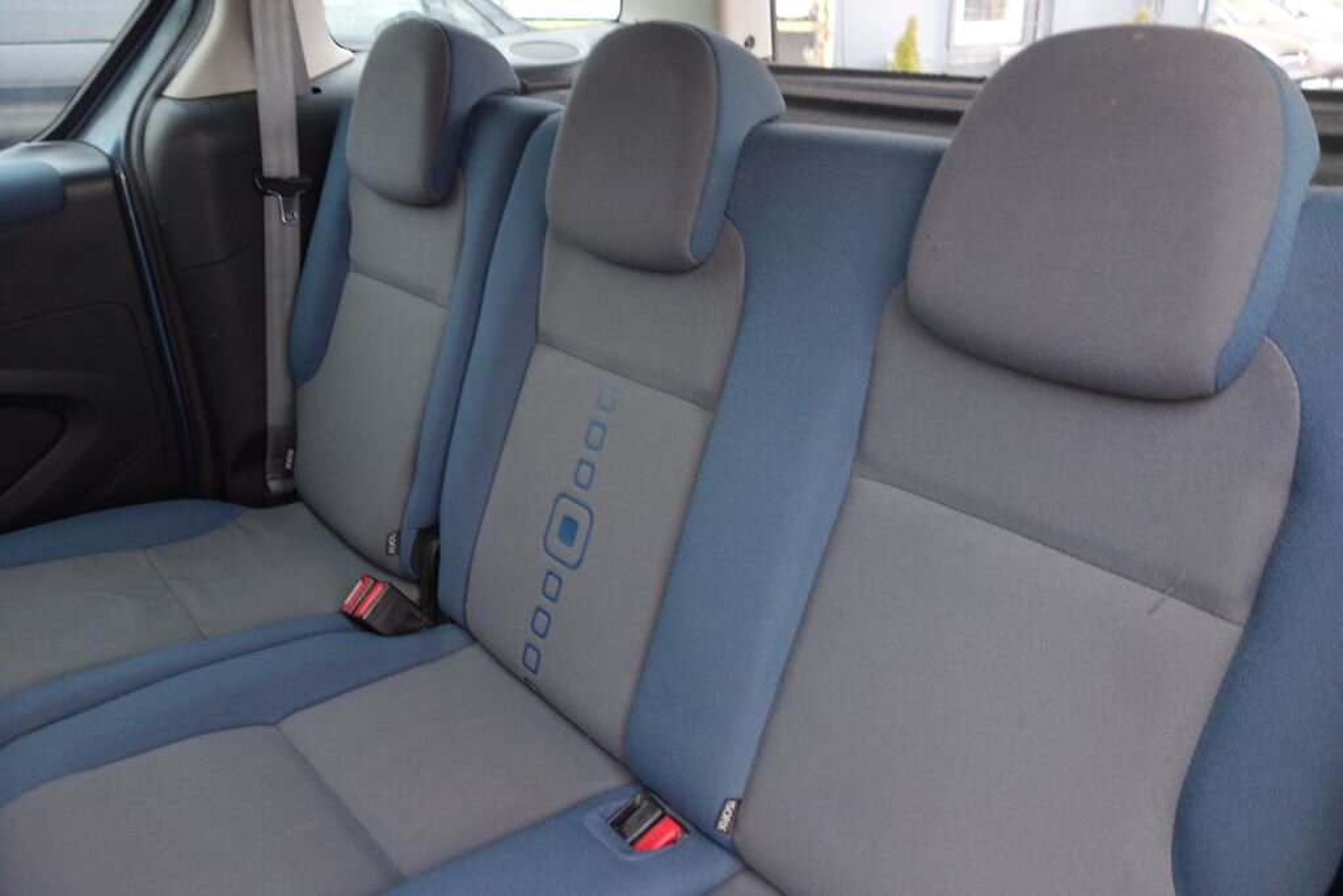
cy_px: 448
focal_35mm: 28
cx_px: 672
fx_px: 1045
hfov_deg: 65.5
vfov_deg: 46.4
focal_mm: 10.4
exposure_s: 1/30
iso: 125
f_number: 1.8
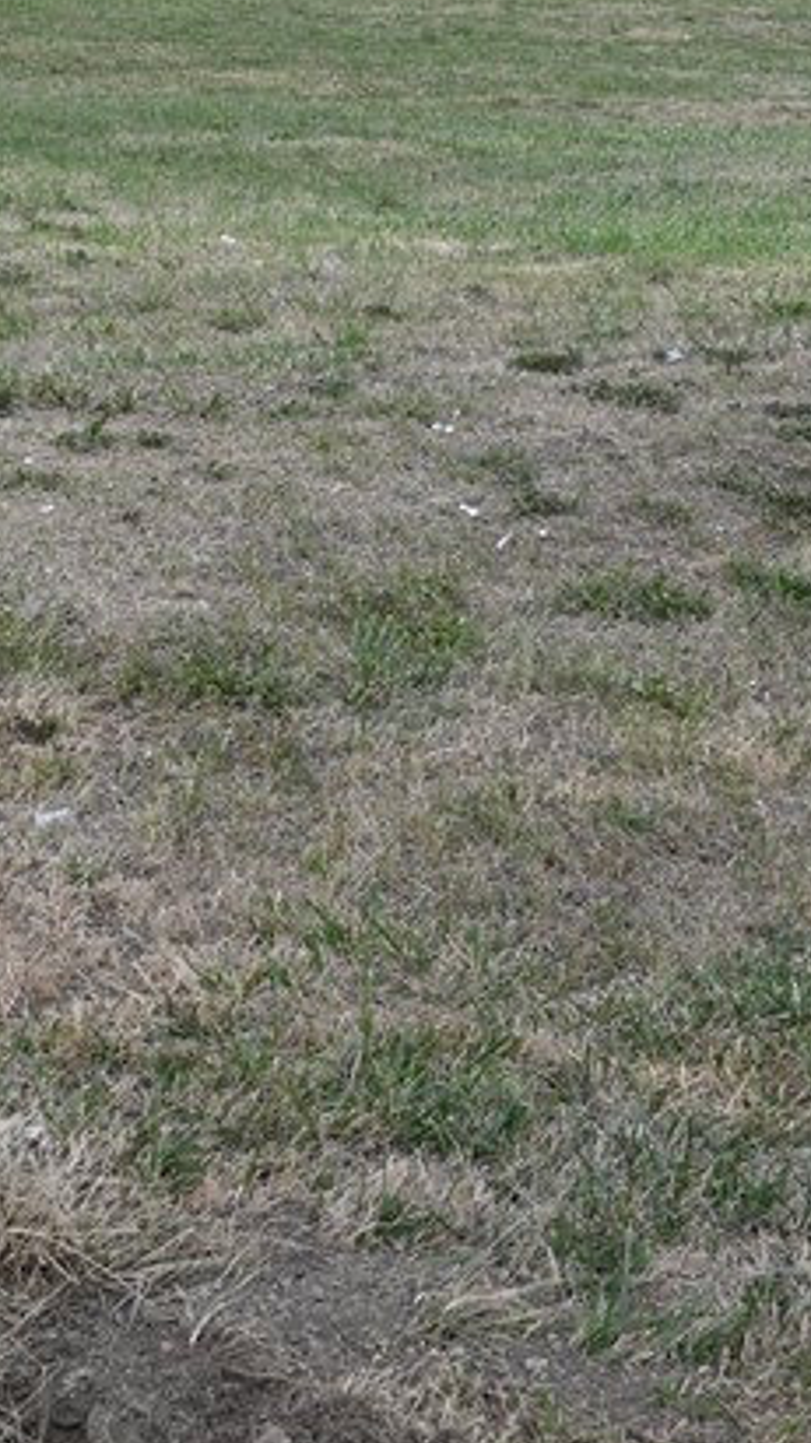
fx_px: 3175
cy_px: 232
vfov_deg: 25.1
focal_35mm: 83
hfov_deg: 14.5
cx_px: 492
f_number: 5.6
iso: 110
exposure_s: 1/250
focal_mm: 20
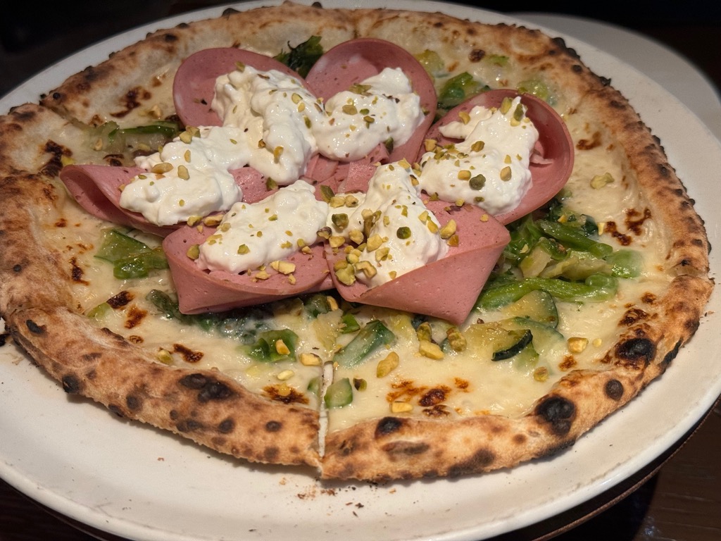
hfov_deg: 39.7
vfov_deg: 30.3
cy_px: 270
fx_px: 1000
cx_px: 360
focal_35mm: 48
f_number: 1.78
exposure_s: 1/50
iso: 250
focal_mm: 6.76
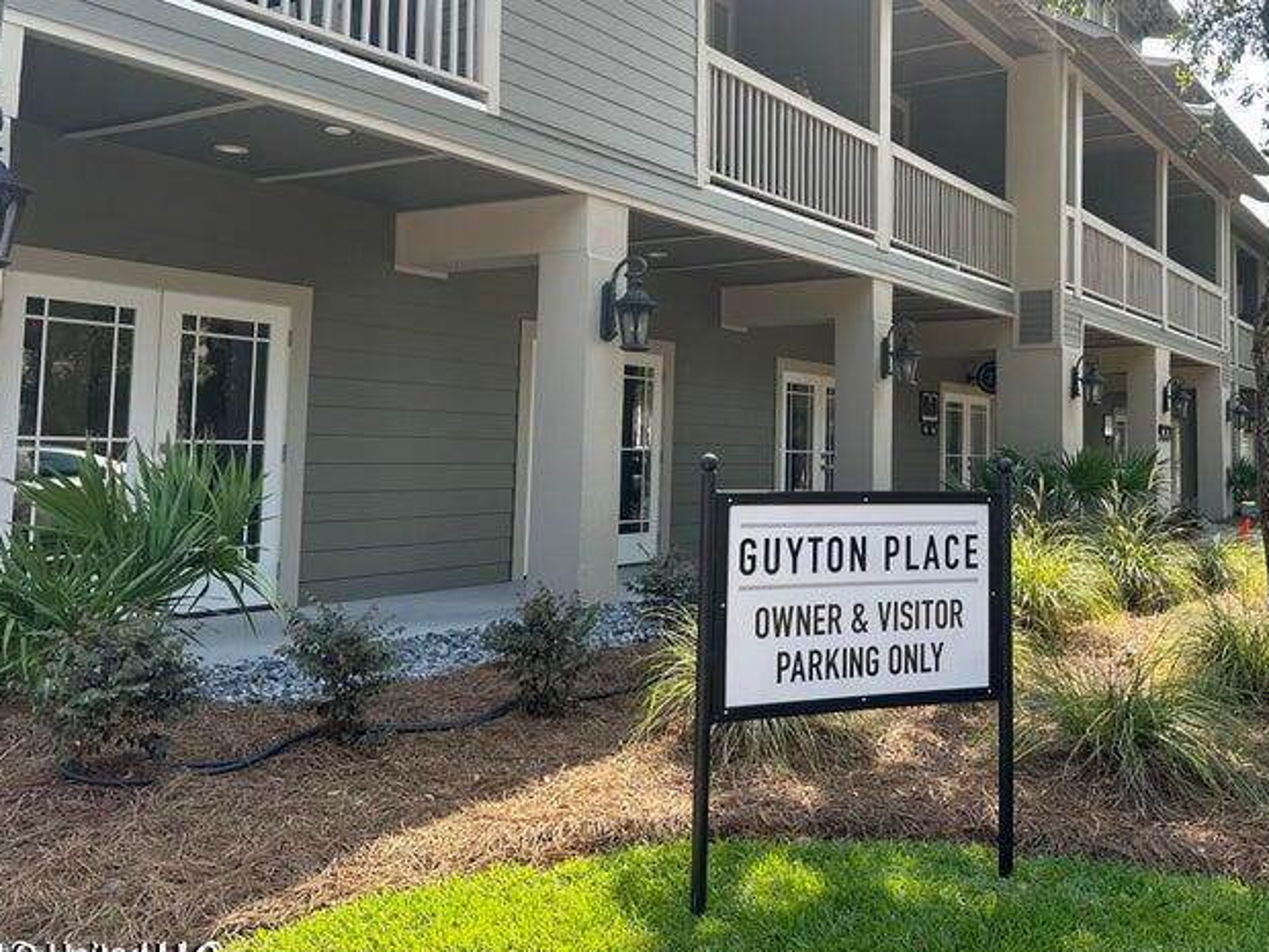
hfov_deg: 54.4
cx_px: 828
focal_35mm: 33
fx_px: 1210
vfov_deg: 42.6
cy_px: 360
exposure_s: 1/822
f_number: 1.78
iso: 80
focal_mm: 6.86
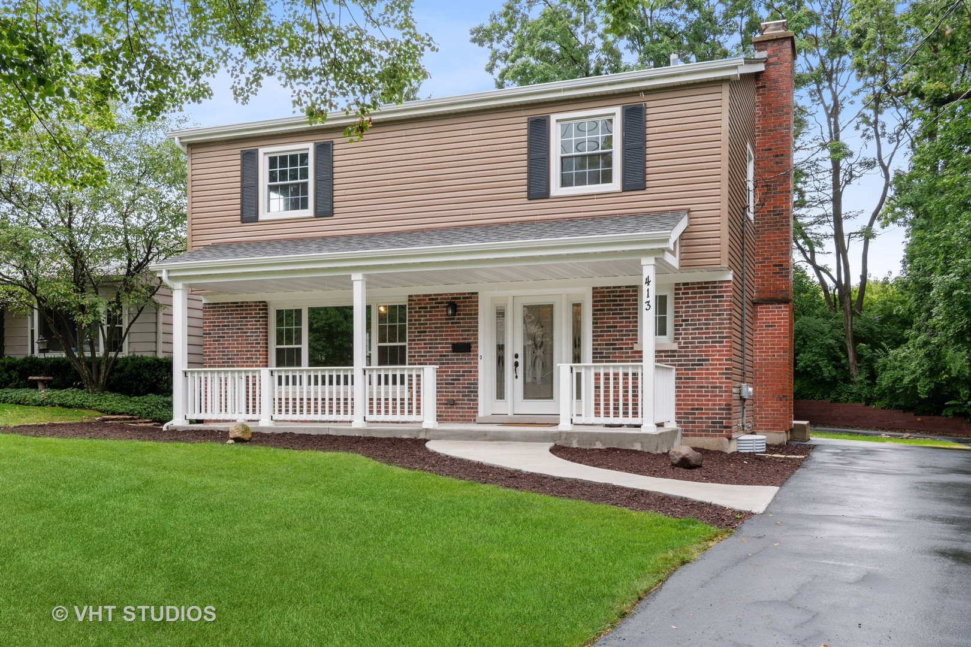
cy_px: 324
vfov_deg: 43.6
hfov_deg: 61.9
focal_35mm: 30
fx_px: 809
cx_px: 486
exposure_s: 1/50
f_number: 8
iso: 320
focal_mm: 20
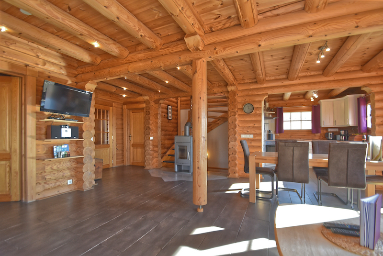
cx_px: 192
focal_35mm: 15
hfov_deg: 100.3
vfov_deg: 77.4
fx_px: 160
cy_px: 128
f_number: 4
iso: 500
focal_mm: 10
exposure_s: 1/60
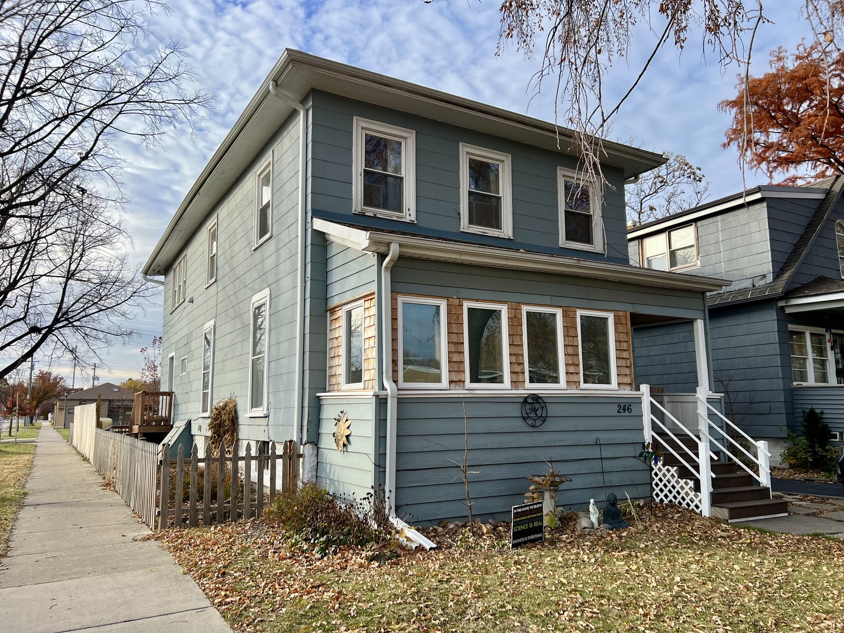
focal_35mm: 26
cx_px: 422
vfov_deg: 53.1
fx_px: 634
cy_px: 316
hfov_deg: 67.3
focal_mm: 5.7
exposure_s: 1/2083
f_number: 1.5
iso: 50
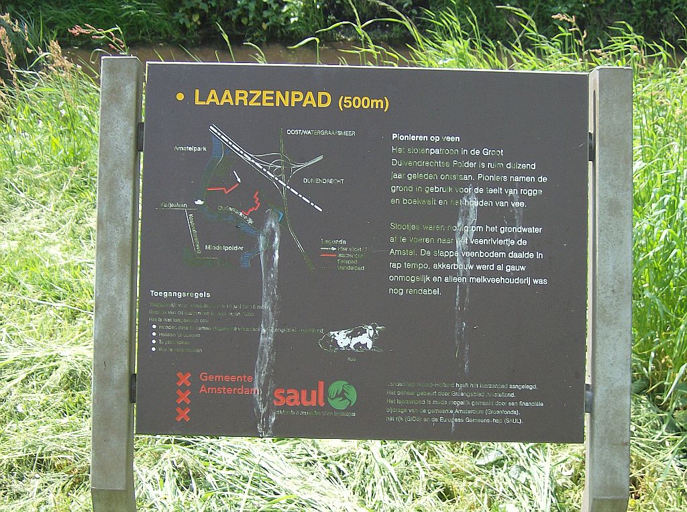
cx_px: 344
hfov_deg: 34.4
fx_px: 1109
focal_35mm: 56
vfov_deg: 26.0
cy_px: 256
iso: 100
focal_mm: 9.3
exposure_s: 1/295
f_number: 3.4
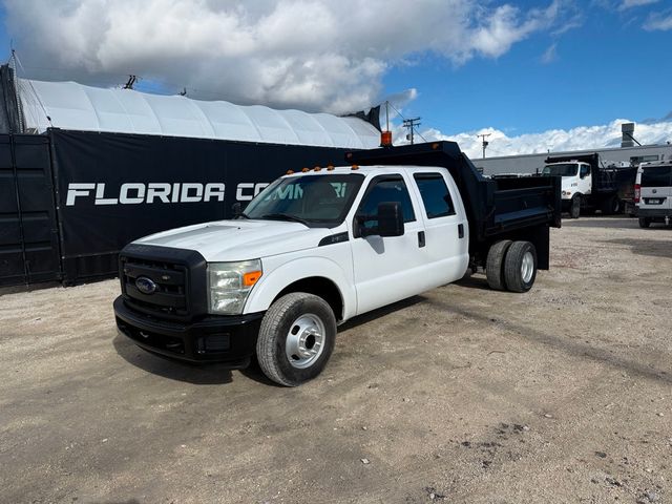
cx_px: 336
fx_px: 466
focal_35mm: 24
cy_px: 252
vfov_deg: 56.8
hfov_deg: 71.6
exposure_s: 1/7353
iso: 80
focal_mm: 6.76
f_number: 1.78
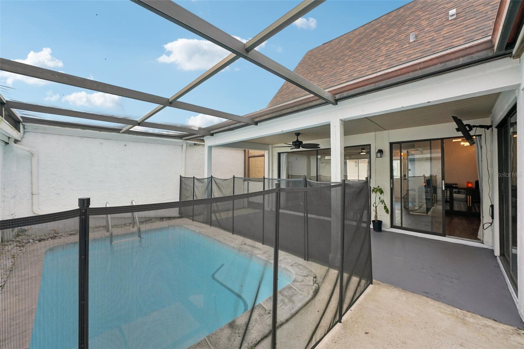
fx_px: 204
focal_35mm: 14
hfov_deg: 104.3
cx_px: 262
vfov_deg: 81.2
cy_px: 174
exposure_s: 1/320
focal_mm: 14
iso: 640
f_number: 8
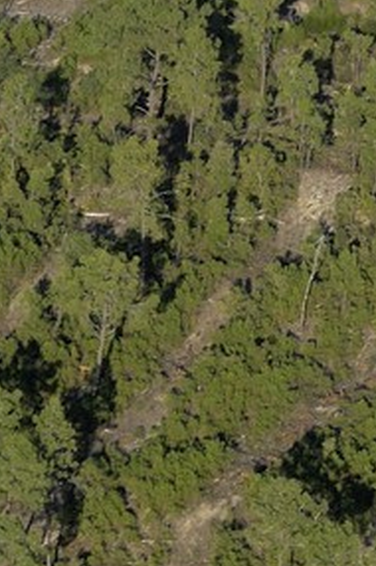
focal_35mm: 285
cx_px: 997
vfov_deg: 6.7
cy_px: -966
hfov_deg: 4.7
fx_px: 4476
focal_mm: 34
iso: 100
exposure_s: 1/640
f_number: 5
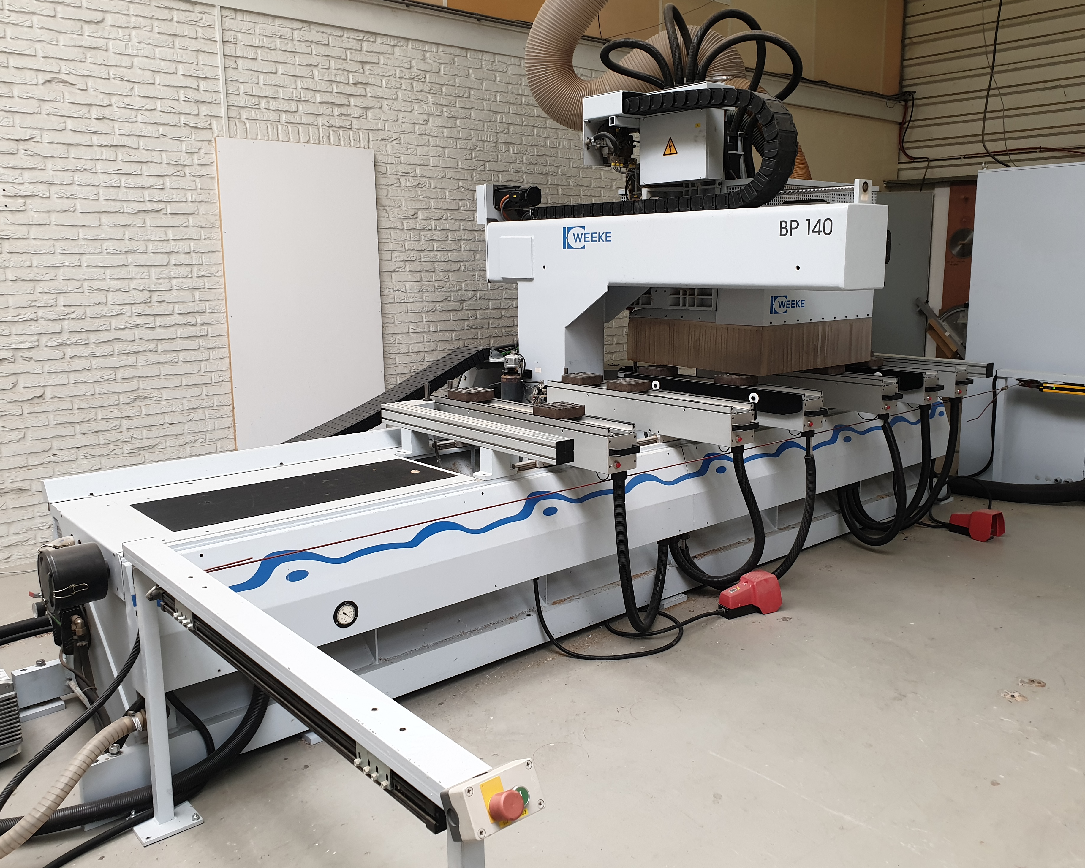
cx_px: 550
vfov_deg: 51.5
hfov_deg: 62.2
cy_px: 421
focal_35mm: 28
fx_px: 899
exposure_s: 1/50
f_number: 2.4
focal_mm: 4.3
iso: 160
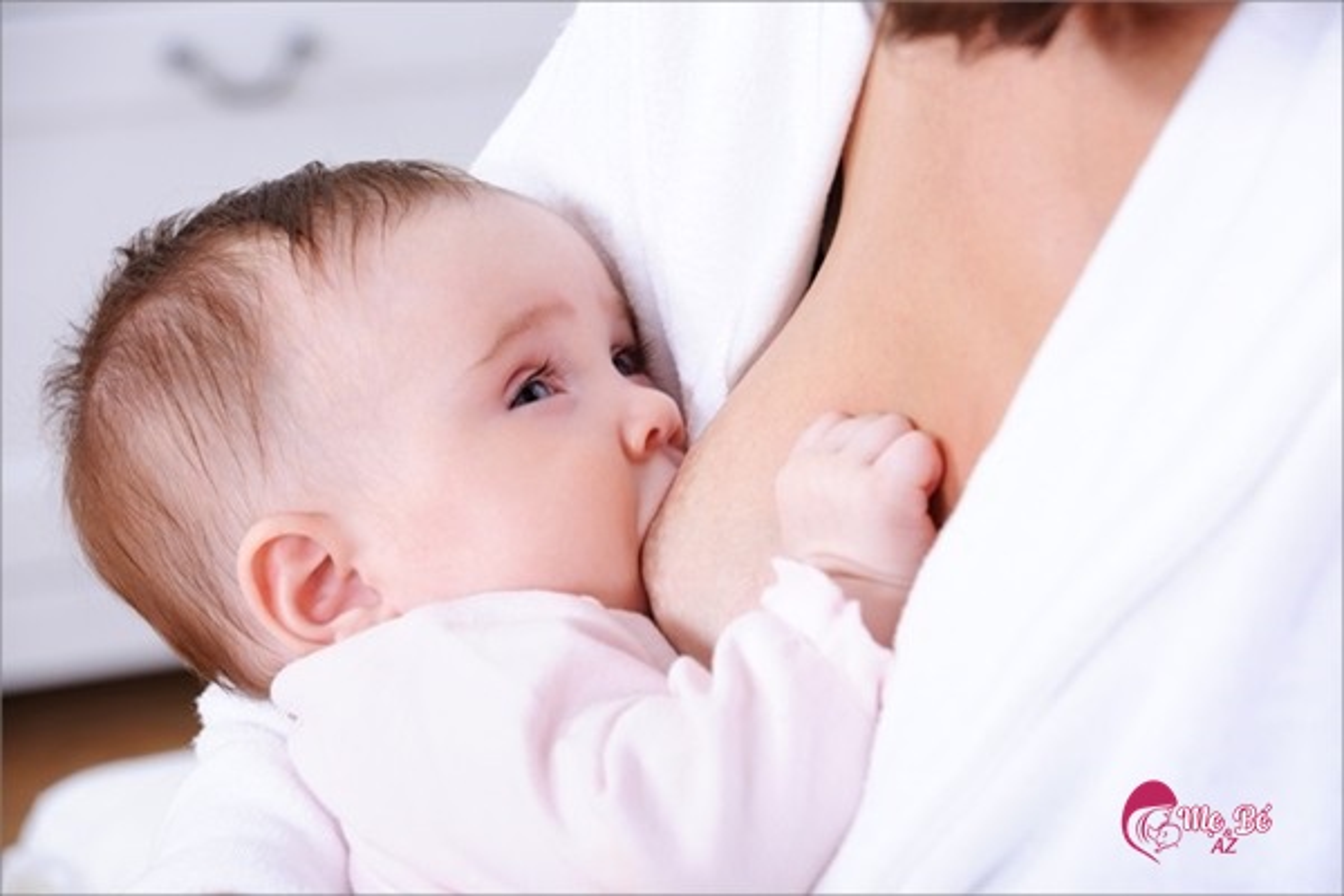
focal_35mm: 130
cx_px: 672
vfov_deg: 10.5
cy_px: 448
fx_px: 4853
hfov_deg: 15.8
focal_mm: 130
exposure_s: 1/200
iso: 250
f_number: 8
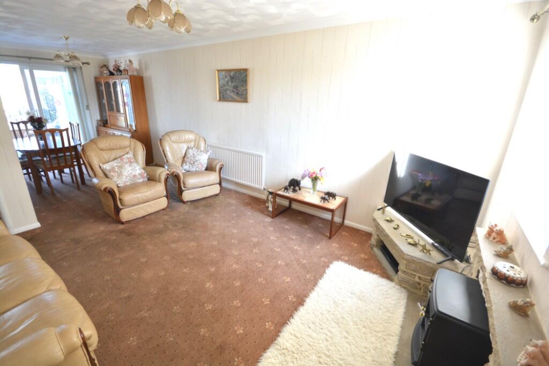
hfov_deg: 100.4
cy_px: 183
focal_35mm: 15
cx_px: 274
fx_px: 229
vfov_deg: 77.3
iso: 400
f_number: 8
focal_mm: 10
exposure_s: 1/8
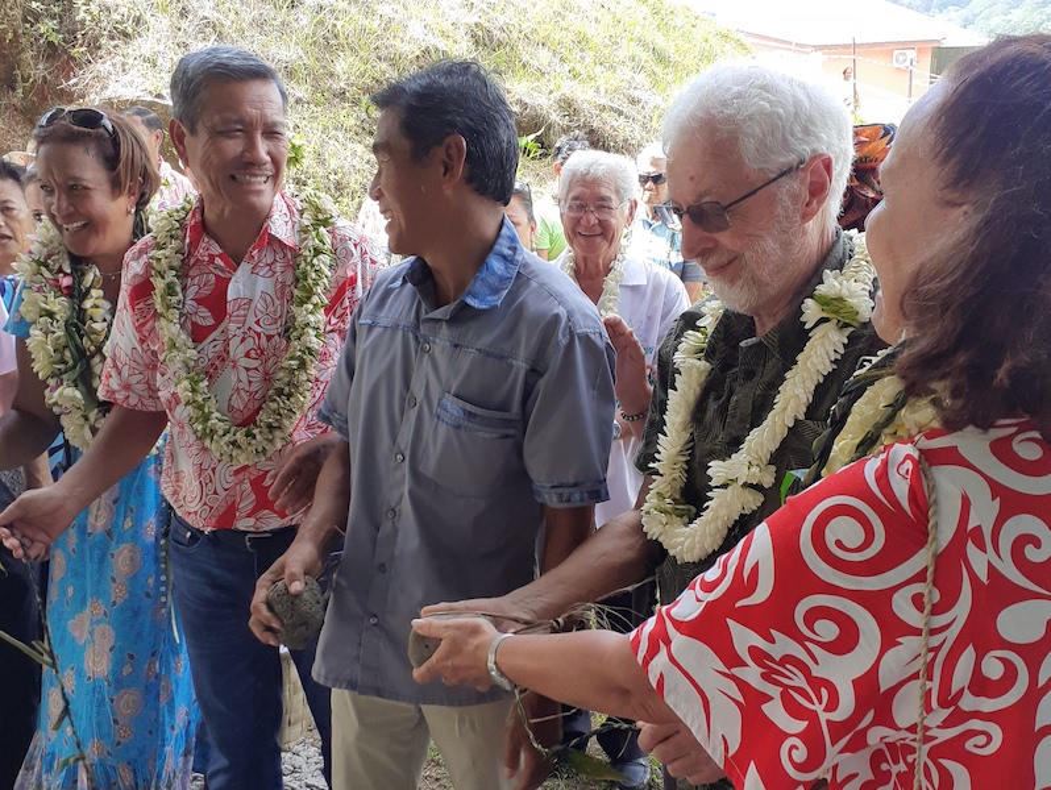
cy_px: 395
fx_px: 821
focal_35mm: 27
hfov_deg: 65.3
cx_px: 526
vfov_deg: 51.4
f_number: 1.9
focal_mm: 3.6
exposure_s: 1/254
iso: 40
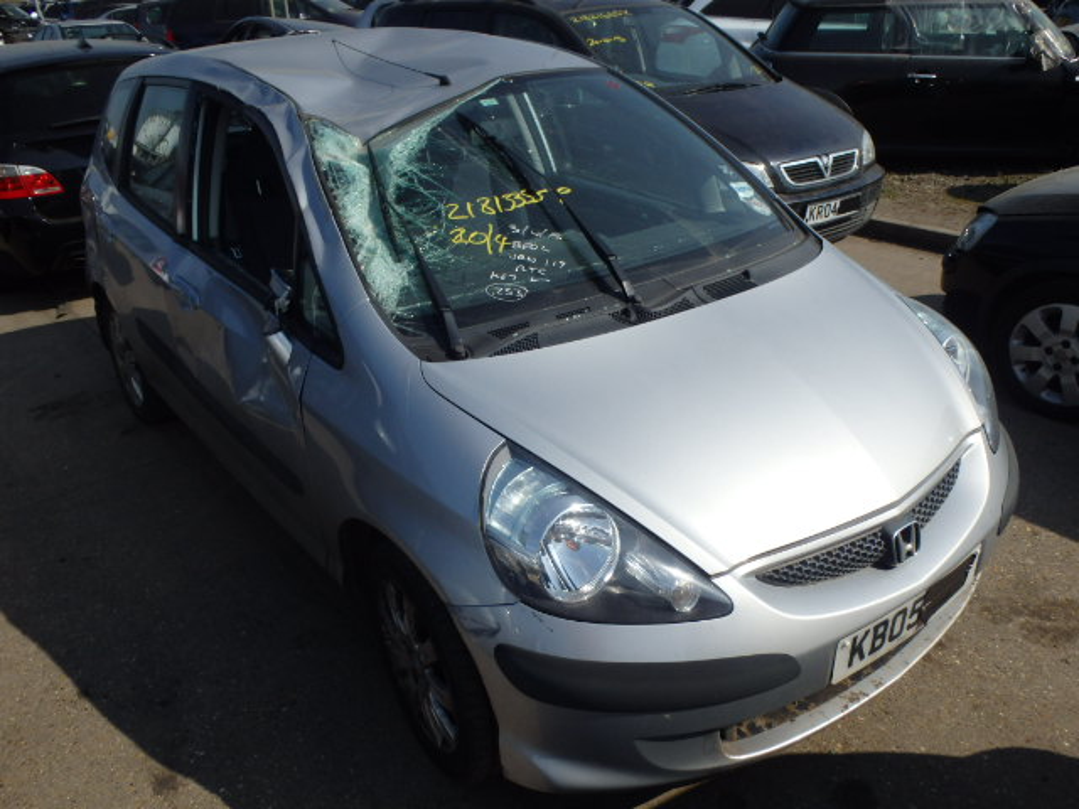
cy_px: 404
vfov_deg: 49.7
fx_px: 873
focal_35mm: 28
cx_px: 540
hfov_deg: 63.4
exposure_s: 1/200
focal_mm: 5
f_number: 11
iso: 125
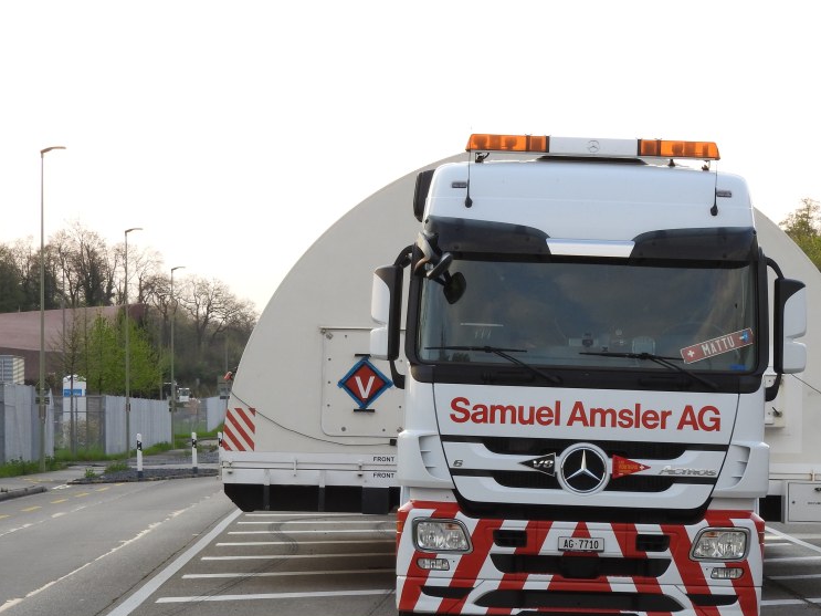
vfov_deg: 11.3
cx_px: 546
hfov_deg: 15.0
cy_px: 344
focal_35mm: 131
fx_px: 3106
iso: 100
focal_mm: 17
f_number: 4.8
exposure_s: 1/125
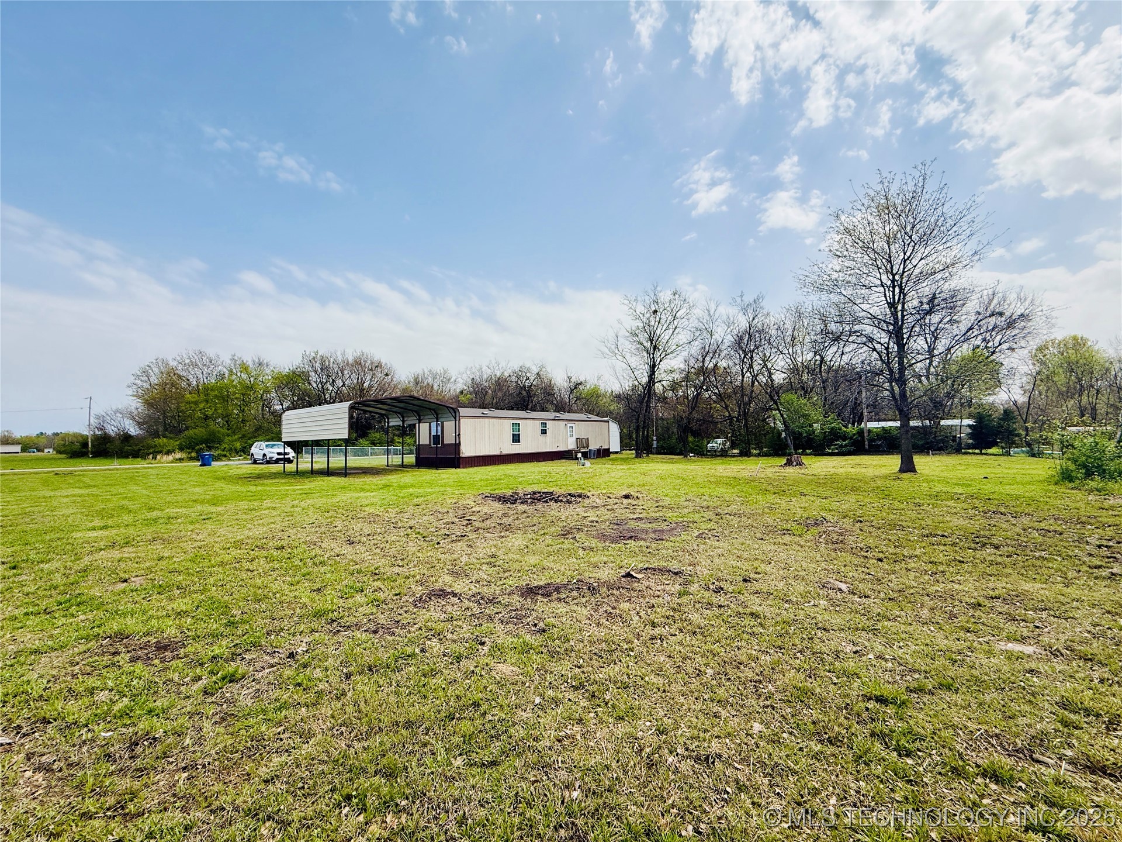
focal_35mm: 14
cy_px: 421
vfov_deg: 85.7
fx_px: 454
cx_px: 561
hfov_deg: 102.1
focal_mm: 2.22
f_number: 2.2
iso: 50
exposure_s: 1/2611
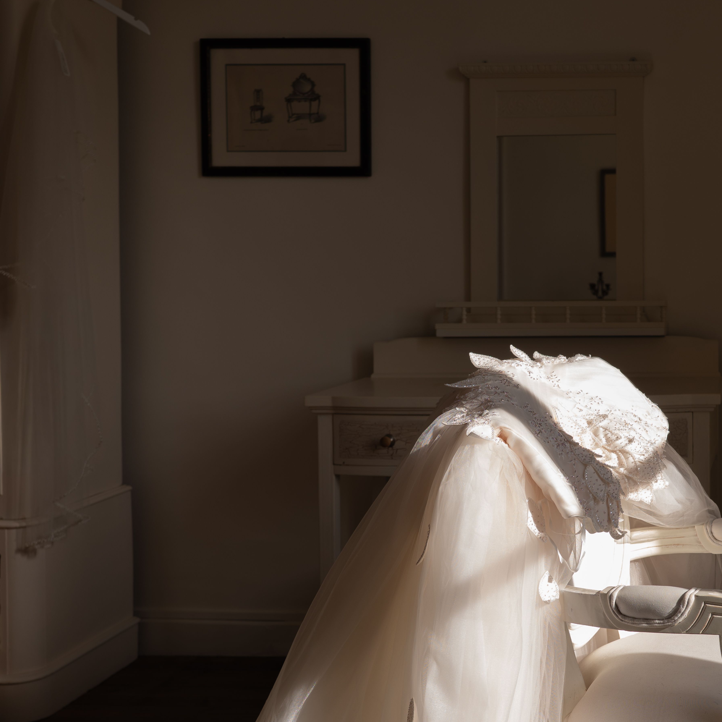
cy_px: 537
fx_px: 1180
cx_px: 381
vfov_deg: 33.4
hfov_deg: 34.0
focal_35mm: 50
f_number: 5
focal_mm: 35
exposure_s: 1/160
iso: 100
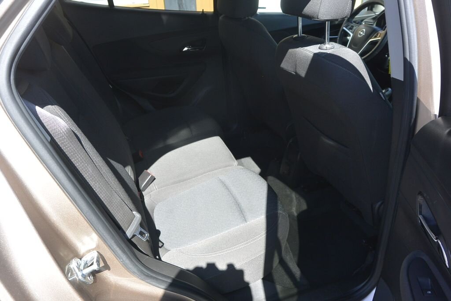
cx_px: 226
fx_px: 338
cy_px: 150
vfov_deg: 47.9
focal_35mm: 27
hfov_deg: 67.4
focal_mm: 10
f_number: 4
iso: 160
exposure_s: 1/320
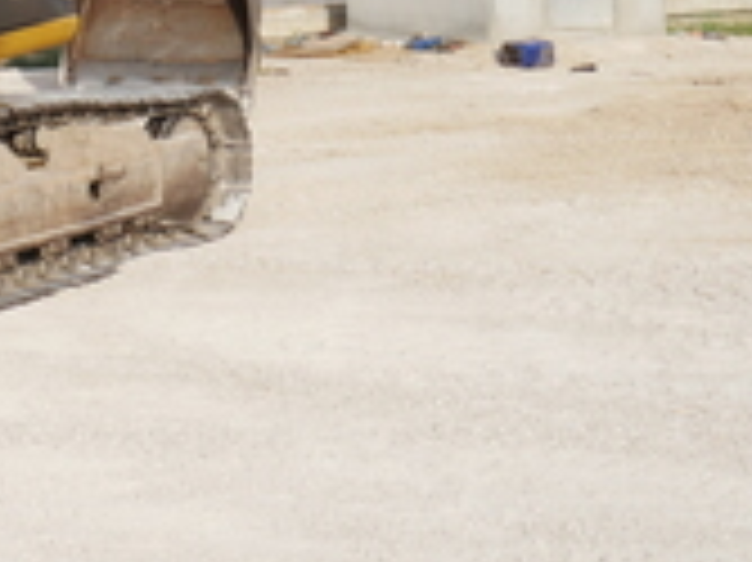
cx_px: -187
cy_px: -162
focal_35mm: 92
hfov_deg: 19.8
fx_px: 1997
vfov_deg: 15.3
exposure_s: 1/250
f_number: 9
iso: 200
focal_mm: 14
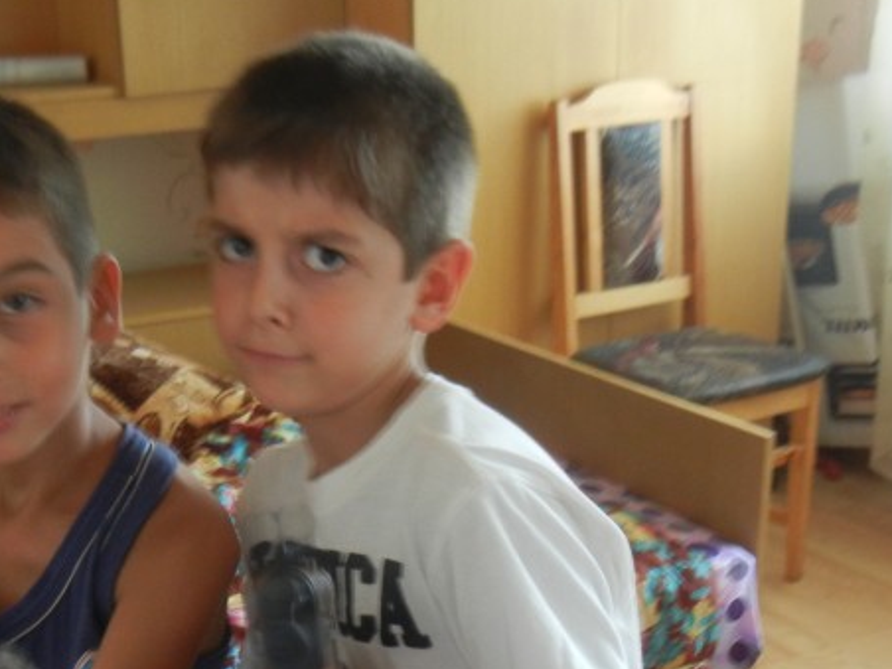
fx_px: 1752
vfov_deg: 21.2
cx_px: 314
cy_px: 586
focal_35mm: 68
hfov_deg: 28.4
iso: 200
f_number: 3.5
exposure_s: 1/1.7
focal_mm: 5.4
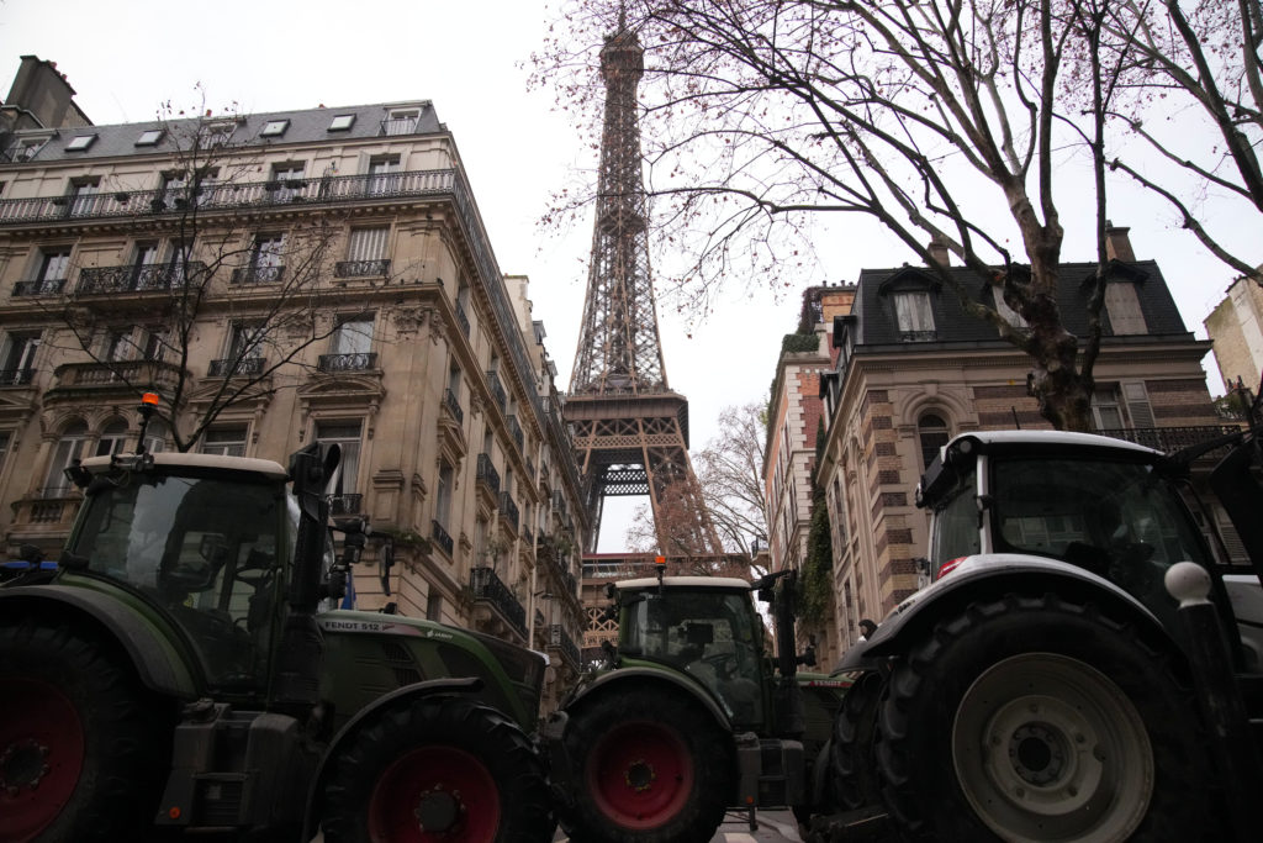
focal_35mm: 24
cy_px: 422
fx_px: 842
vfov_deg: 53.1
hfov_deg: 73.7
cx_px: 632
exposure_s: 1/4000
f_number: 4
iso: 5000
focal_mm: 24
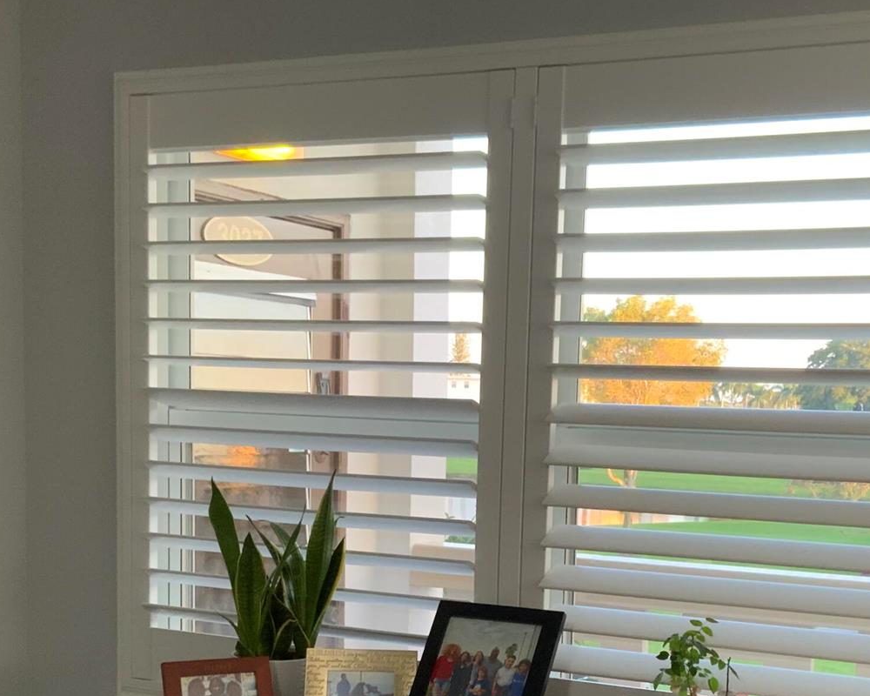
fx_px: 1493
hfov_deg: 32.3
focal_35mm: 58
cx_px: 547
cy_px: 594
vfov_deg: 25.6
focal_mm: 3
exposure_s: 1/60
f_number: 1.8
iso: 125
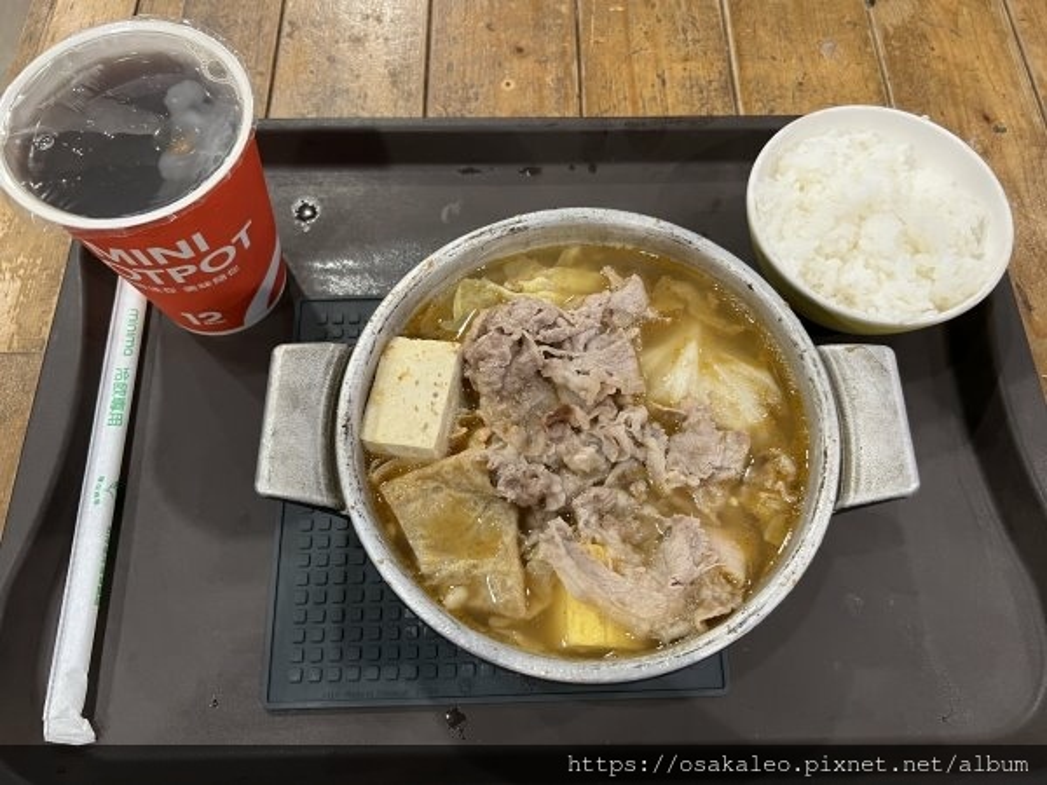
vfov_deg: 53.1
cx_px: 524
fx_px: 786
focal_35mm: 26
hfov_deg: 67.3
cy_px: 392
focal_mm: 5.7
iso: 200
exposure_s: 1/60
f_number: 1.5
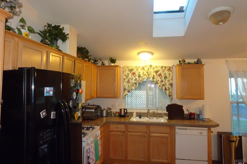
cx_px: 124
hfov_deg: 71.5
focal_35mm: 25
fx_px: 171
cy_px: 74
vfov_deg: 51.2
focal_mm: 4.1
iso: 1000
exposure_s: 1/30
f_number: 3.5
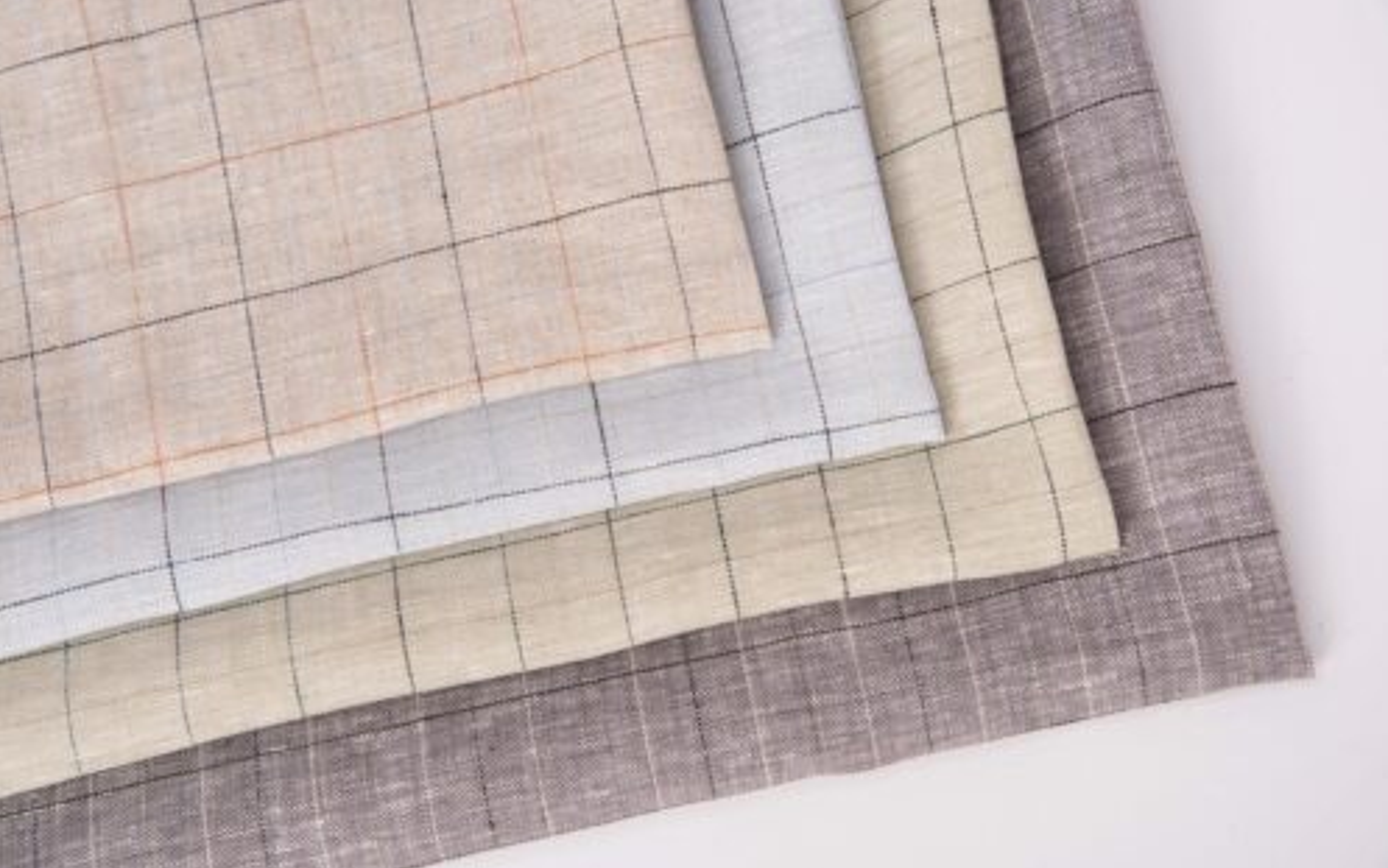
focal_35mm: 80
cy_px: 441
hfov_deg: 25.8
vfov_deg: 16.3
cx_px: 695
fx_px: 3027
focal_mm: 78
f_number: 11
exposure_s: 1/125
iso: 100
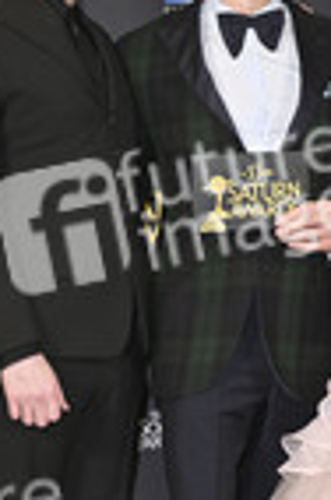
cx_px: 278
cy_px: 387
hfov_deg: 12.7
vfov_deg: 19.0
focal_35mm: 107
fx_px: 1483
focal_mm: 38
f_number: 5
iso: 2000
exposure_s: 1/320
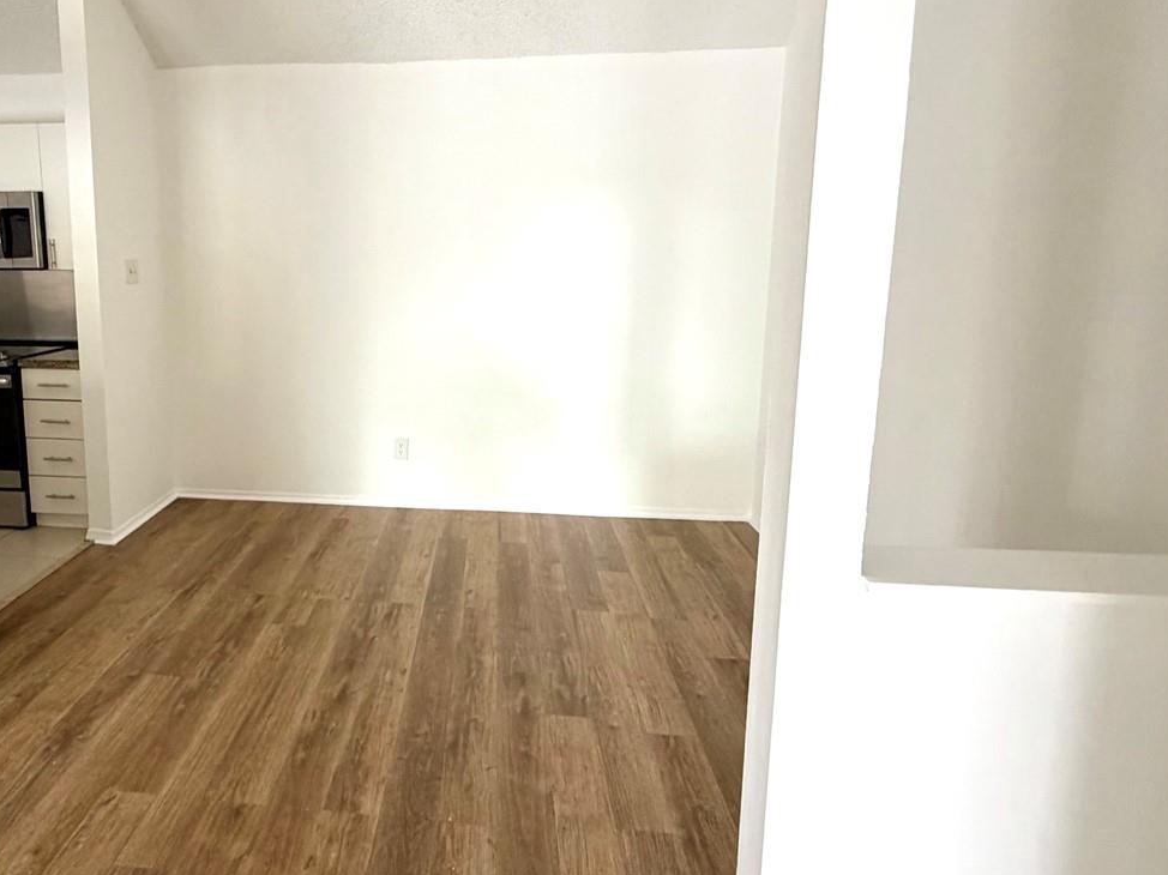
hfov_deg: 71.9
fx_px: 776
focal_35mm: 23
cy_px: 369
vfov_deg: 58.6
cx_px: 397
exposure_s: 1/112
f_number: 2.2
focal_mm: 2.22
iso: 320
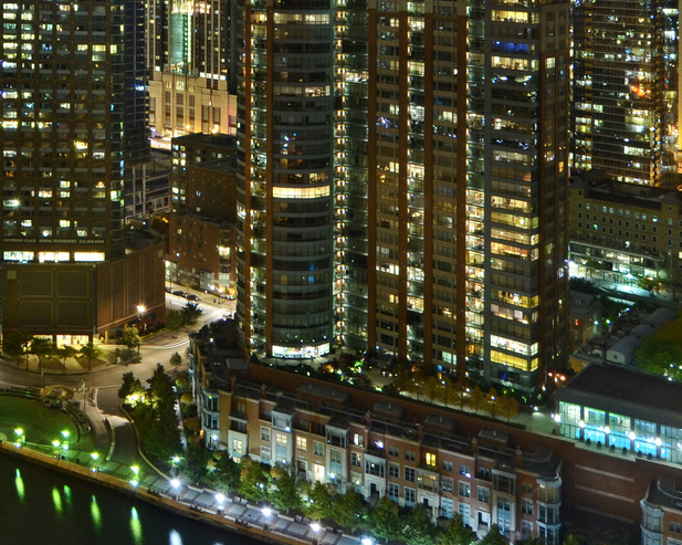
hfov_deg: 34.3
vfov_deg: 27.7
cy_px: 27
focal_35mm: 52
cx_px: 86
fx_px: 1049
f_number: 9
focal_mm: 14
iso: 200
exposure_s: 15
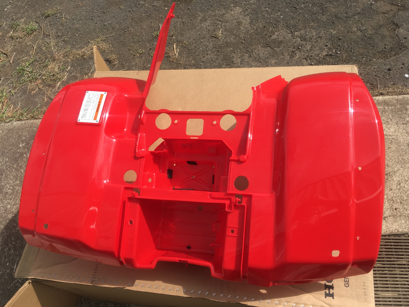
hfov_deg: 61.7
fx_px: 343
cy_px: 154
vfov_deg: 48.2
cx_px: 204
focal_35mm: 29
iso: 25
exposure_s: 1/1148
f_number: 2.2
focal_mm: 4.15
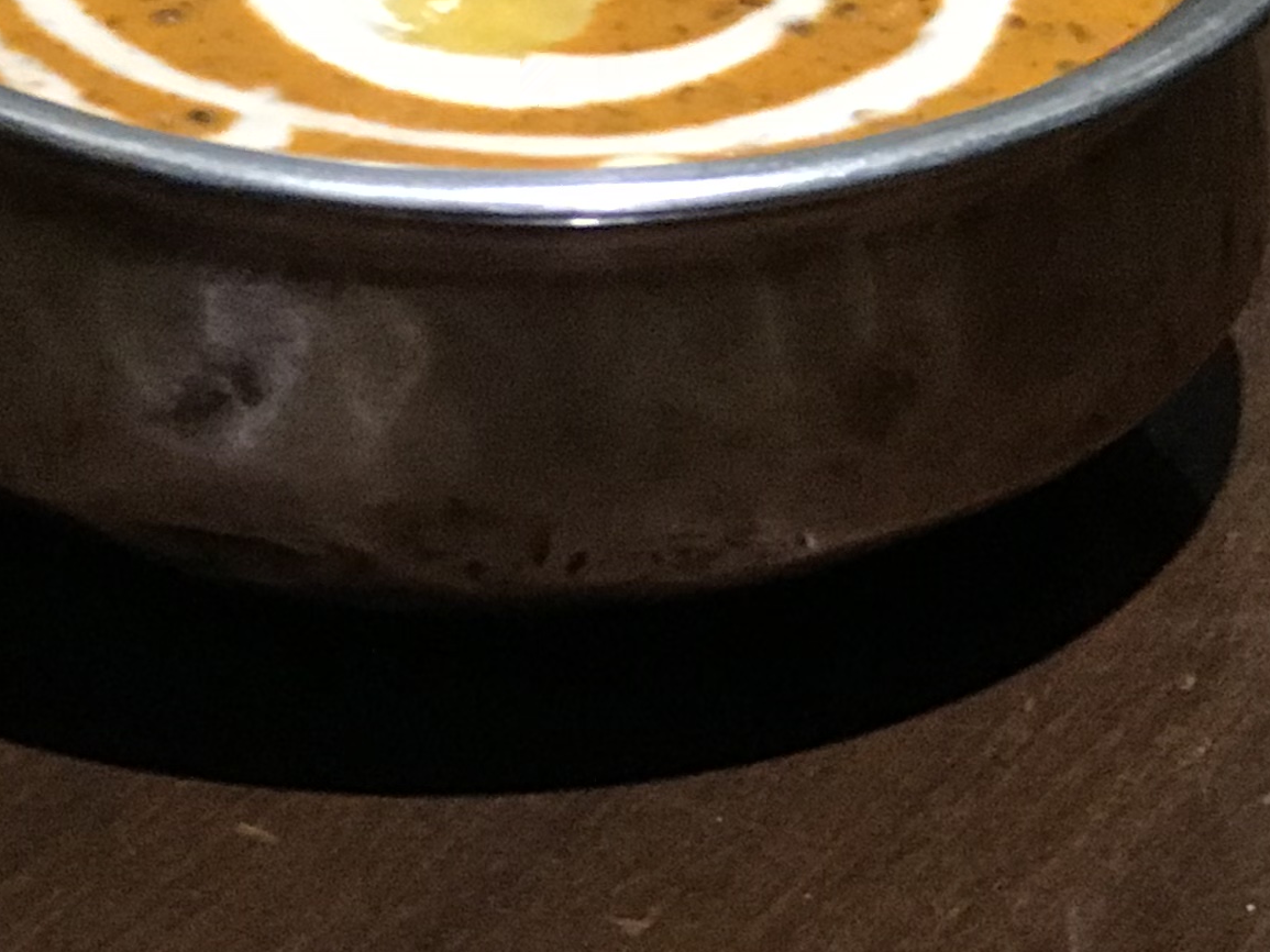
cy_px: 316
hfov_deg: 9.9
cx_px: 485
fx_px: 7300
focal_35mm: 199
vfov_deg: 7.5
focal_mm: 6.6
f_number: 2.8
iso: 320
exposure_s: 1/50
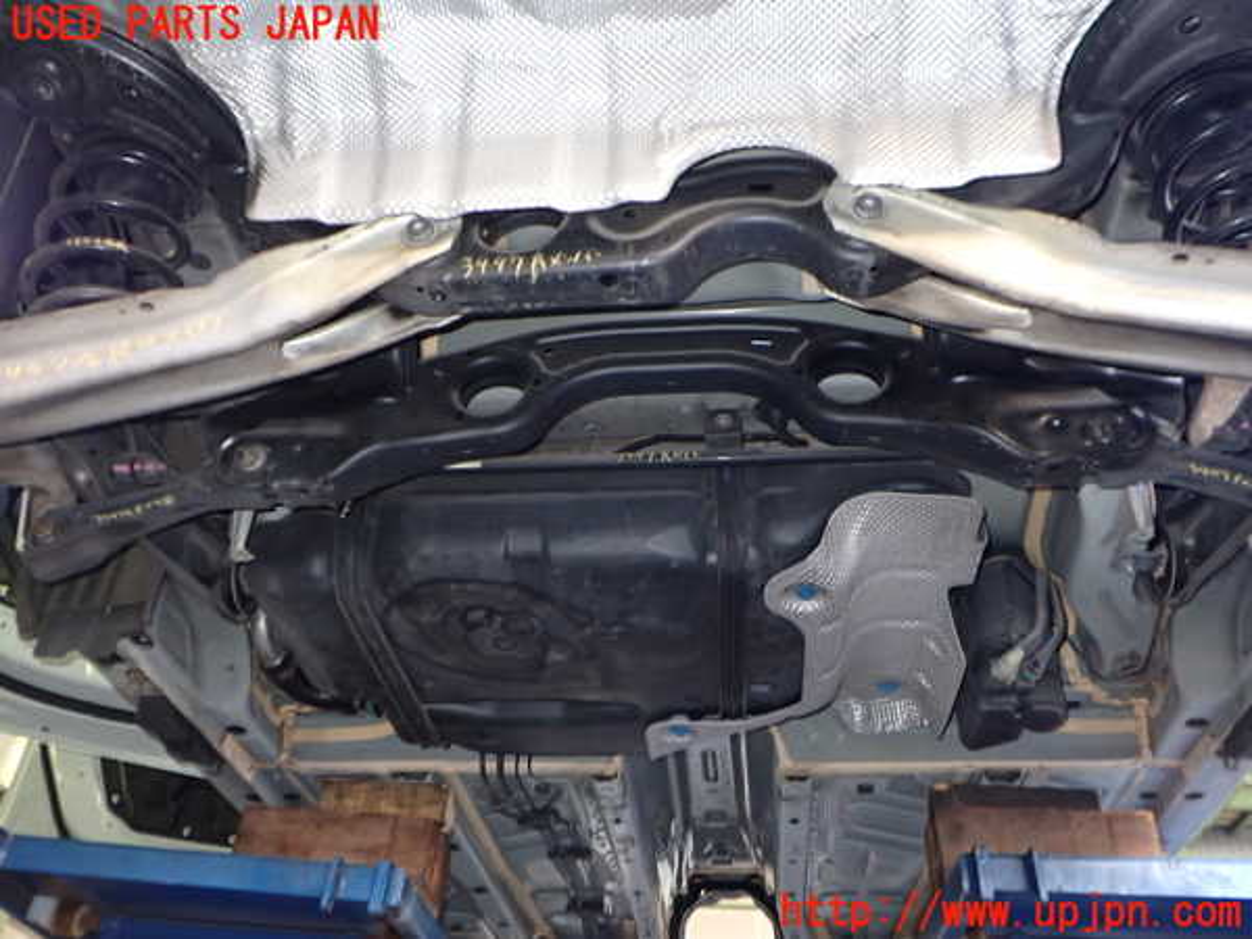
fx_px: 1085
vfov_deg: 46.8
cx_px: 626
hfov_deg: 60.0
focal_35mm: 30
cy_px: 470
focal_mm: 5.4
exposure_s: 1/30
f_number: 2.3
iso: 400
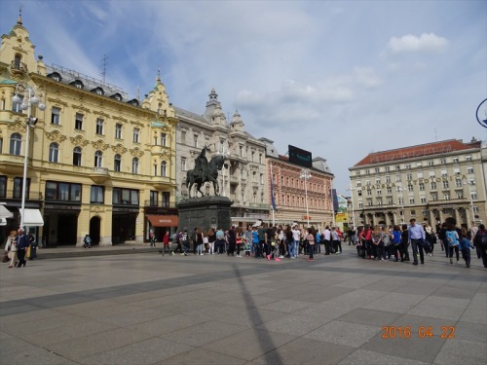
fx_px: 338
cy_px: 182
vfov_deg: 56.8
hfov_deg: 71.6
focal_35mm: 24
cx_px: 244
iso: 80
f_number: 3.5
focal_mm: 4.1
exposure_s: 1/1250
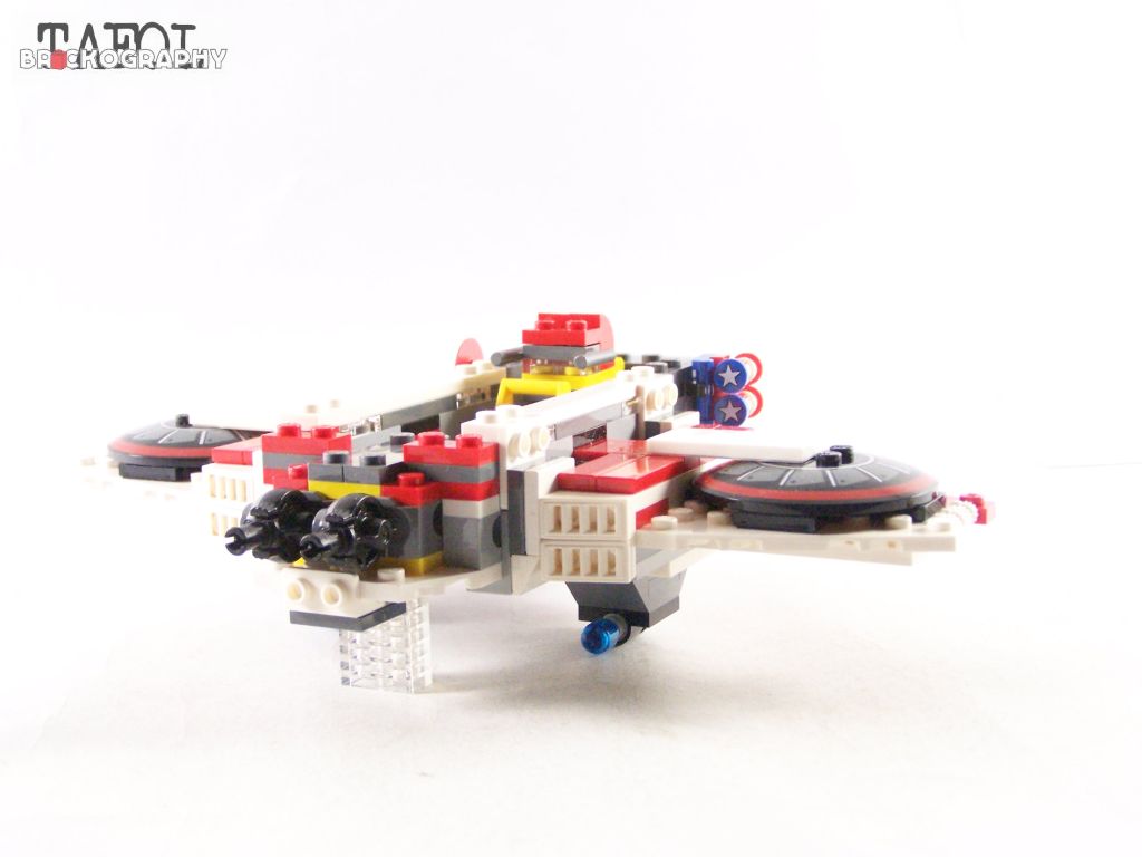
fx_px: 1946
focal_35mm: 59
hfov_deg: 32.7
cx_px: 571
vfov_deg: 24.8
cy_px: 428
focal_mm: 9.8
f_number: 3.1
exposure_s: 1/60
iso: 400
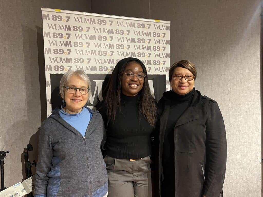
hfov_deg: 67.3
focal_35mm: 26
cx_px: 132
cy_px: 98
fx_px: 198
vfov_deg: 53.1
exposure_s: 1/30
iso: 640
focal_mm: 5.1
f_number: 1.6
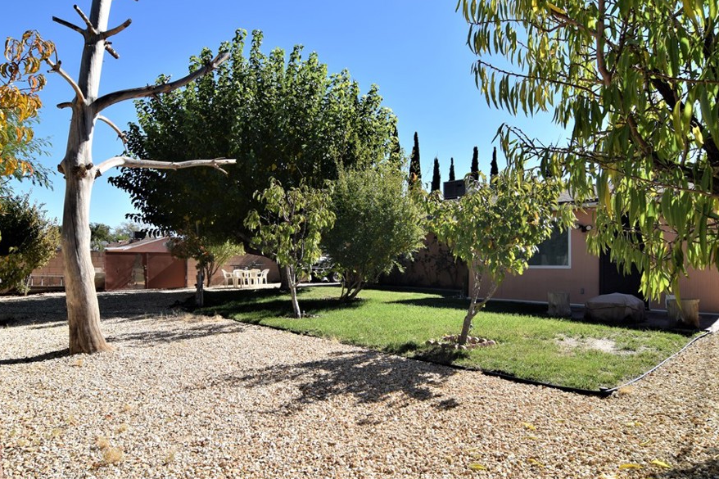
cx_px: 368
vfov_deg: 59.4
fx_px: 419
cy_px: 260
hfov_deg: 81.2
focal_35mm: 21
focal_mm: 12
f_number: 8
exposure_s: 1/320
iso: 200
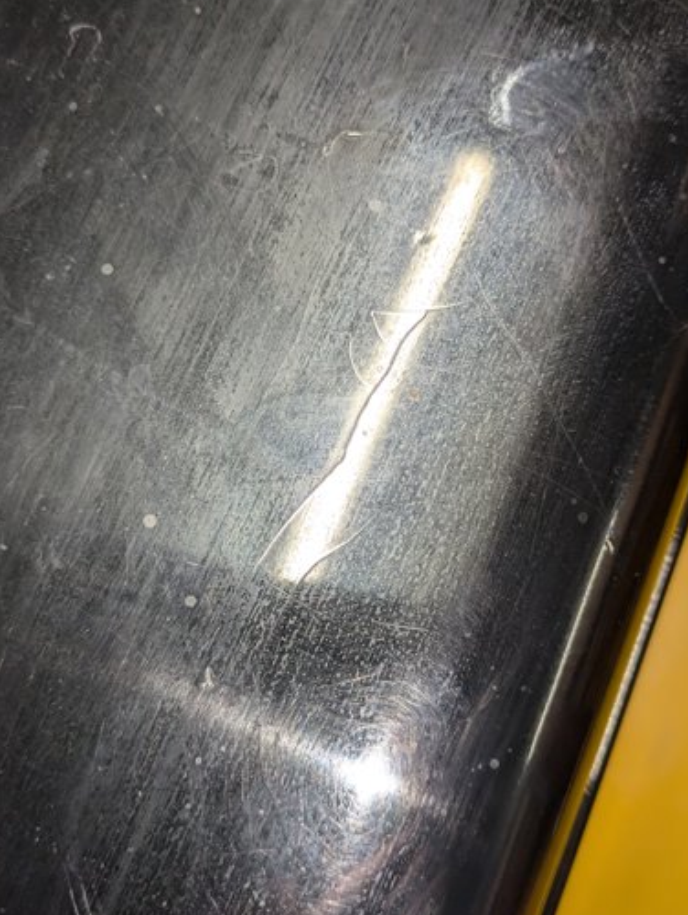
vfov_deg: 51.3
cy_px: 454
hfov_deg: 39.7
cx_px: 339
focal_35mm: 36
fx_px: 952
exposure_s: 1/40
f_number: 1.89
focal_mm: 5.43
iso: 80
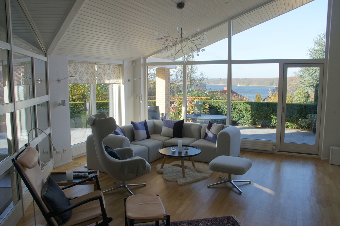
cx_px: 170
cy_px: 113
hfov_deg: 67.4
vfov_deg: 47.9
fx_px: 255
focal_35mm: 27
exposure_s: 1/25
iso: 200
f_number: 10
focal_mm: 18
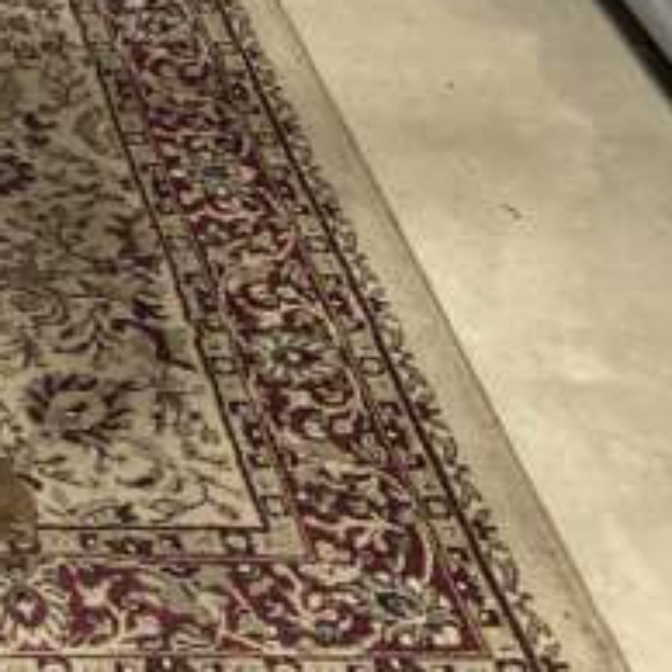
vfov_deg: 13.4
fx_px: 2482
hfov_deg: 14.3
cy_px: -651
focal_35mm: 113
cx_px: -364
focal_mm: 3.3
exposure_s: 1/50
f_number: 2.4
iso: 80
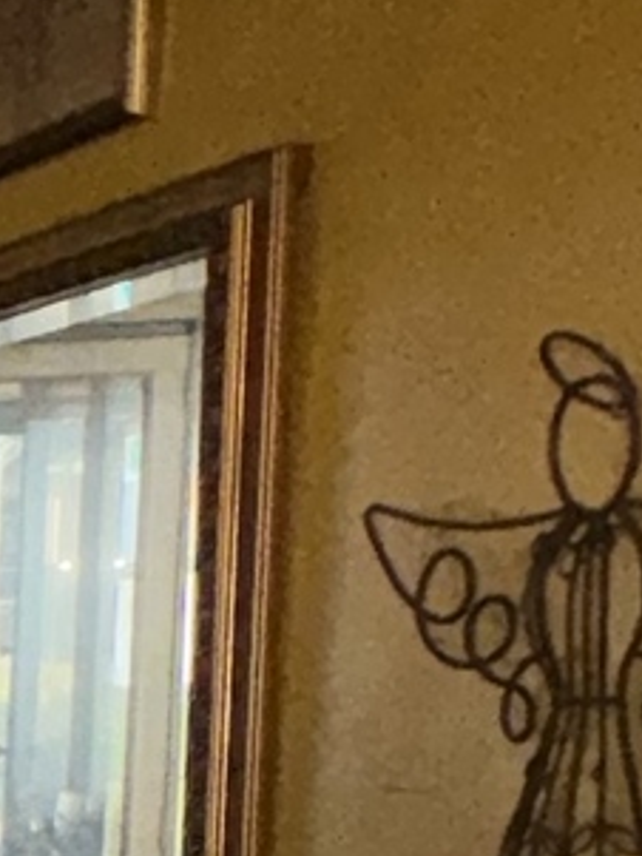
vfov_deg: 17.6
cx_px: -1562
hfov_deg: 9.2
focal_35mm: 107
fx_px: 2644
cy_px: 1007
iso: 160
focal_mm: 2.22
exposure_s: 1/60
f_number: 2.2
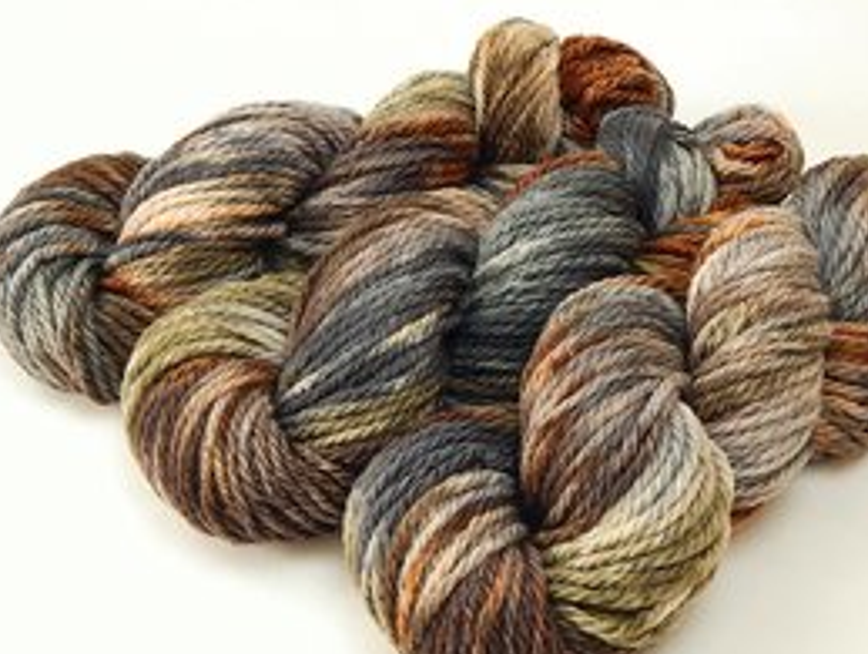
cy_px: 371
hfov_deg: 33.1
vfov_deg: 25.3
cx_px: 493
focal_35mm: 58
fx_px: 1456
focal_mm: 7.7
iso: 125
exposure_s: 1/25
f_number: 3.6
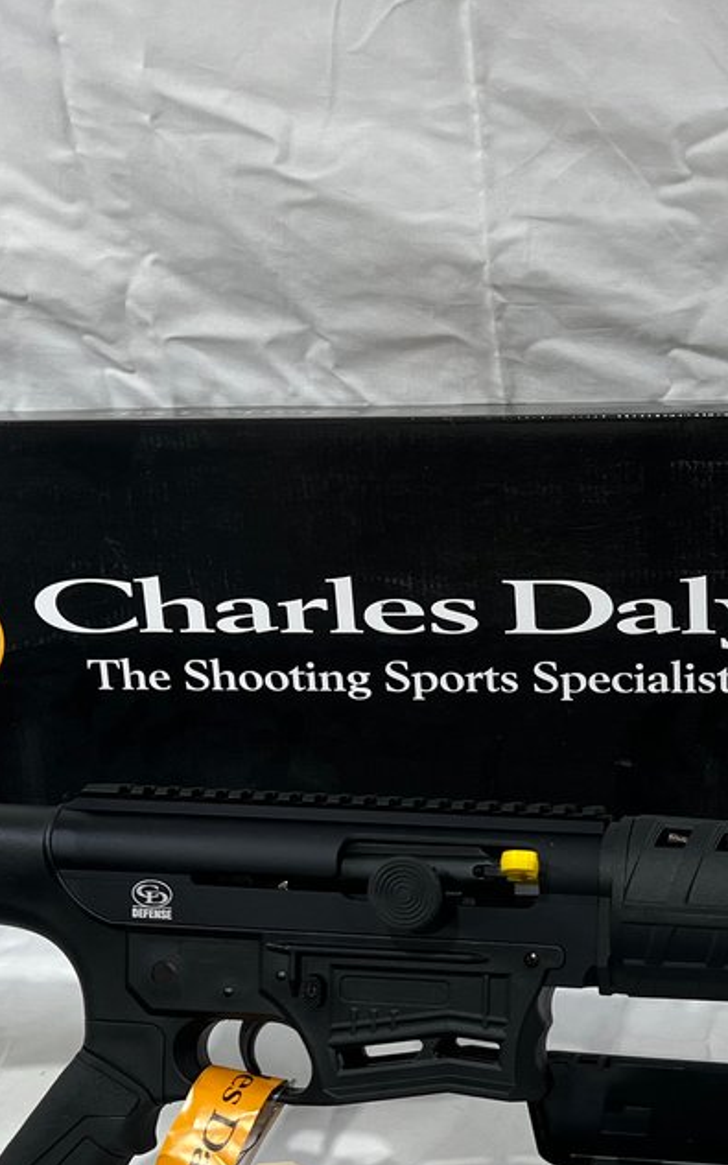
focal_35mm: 66
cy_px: 967
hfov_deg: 19.2
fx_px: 2095
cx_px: 709
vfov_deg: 30.2
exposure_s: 1/127
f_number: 1.5
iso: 32
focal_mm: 5.7
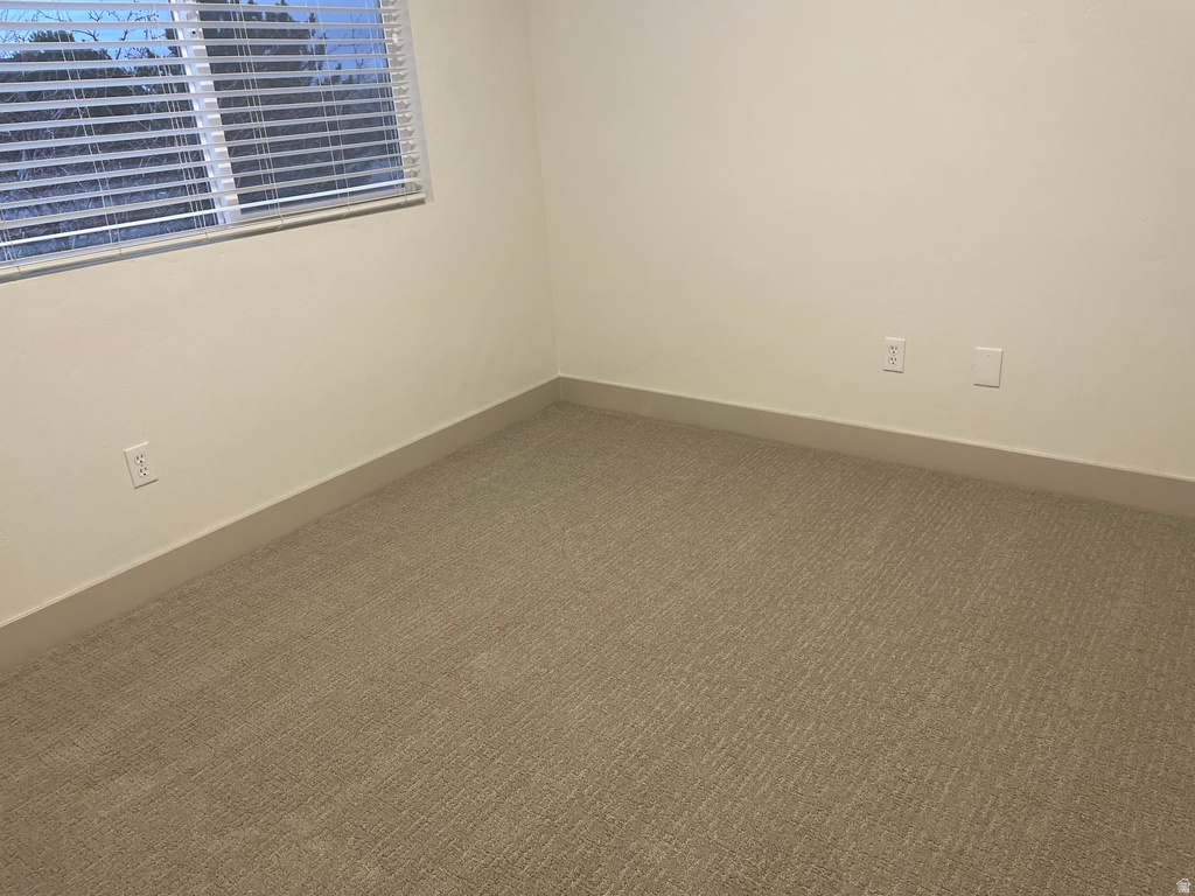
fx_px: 898
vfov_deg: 53.1
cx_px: 598
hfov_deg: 67.3
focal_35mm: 26
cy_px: 448
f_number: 1.6
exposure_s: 1/120
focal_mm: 4.2
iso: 125
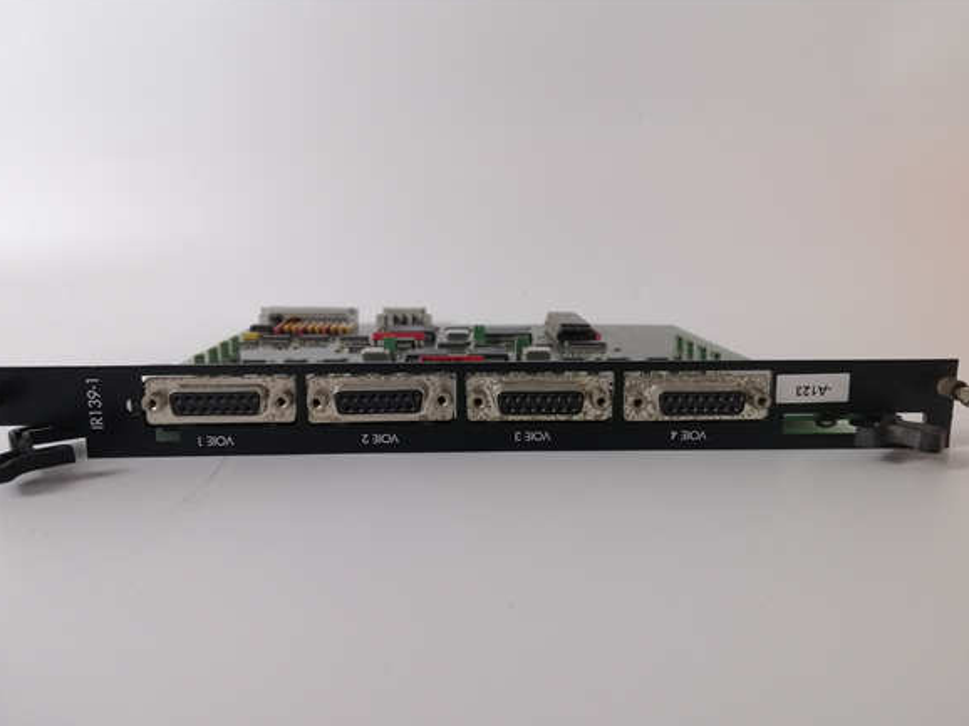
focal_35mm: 27
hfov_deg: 65.3
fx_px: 755
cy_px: 369
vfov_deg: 51.3
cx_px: 484
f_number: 2.2
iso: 80
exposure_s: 1/50
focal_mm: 3.81
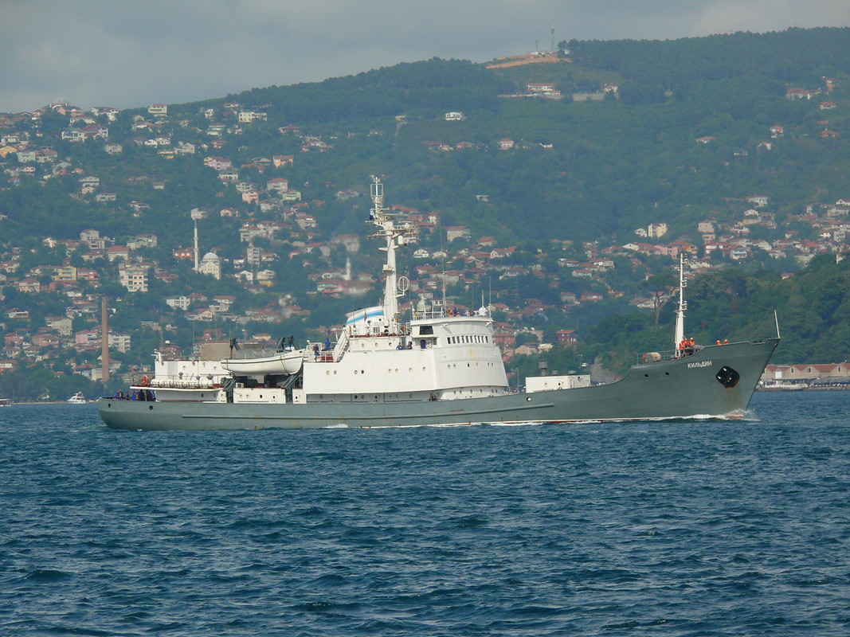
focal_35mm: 305
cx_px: 425
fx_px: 7488
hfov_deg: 6.5
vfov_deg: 4.9
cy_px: 318
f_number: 7.1
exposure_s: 1/400
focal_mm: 64.5
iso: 100
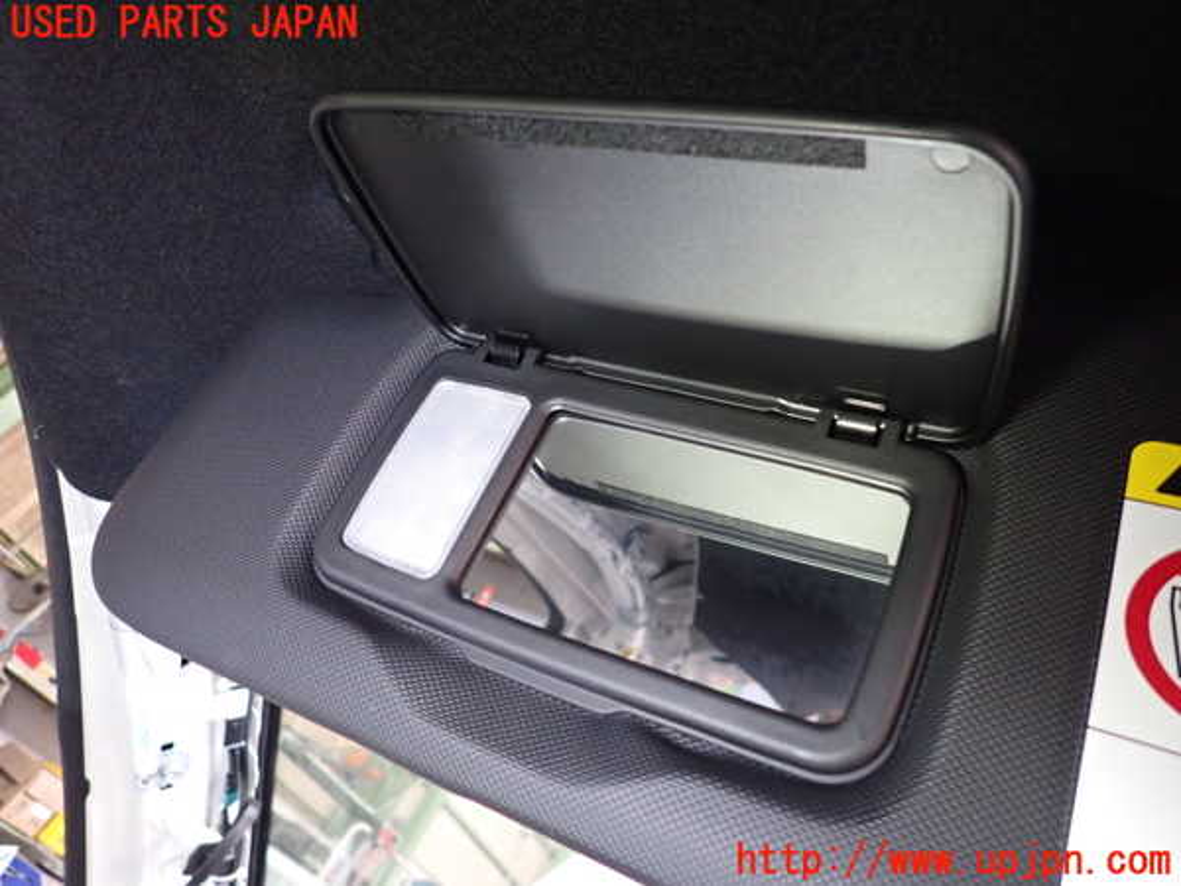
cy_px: 443
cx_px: 590
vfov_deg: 54.9
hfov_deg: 69.4
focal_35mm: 25
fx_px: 853
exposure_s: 1/30
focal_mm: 4.5
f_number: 2
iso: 500
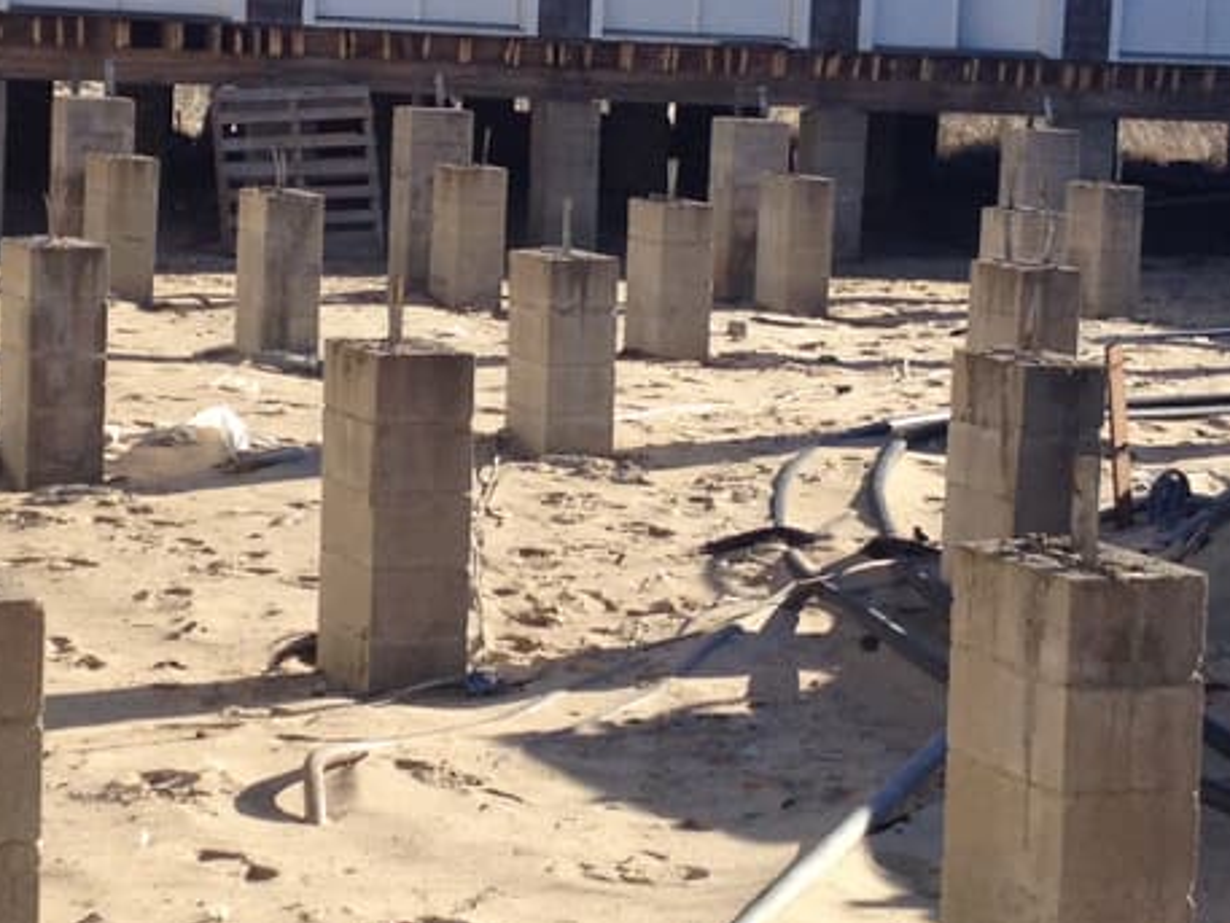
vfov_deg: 14.5
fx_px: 3625
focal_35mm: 102
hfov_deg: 19.2
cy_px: 328
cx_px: 483
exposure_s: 1/1381
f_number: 2.4
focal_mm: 4.28
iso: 64
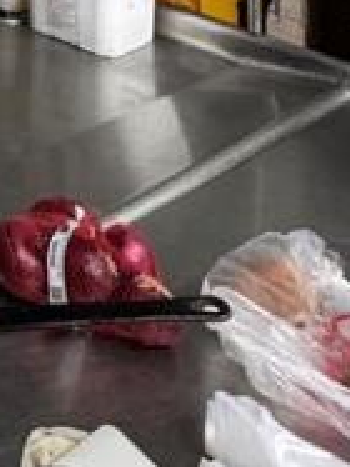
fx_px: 729
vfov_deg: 24.5
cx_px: -250
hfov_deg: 20.5
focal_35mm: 54
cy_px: -287
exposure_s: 1/60
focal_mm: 2.22
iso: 250
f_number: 2.2
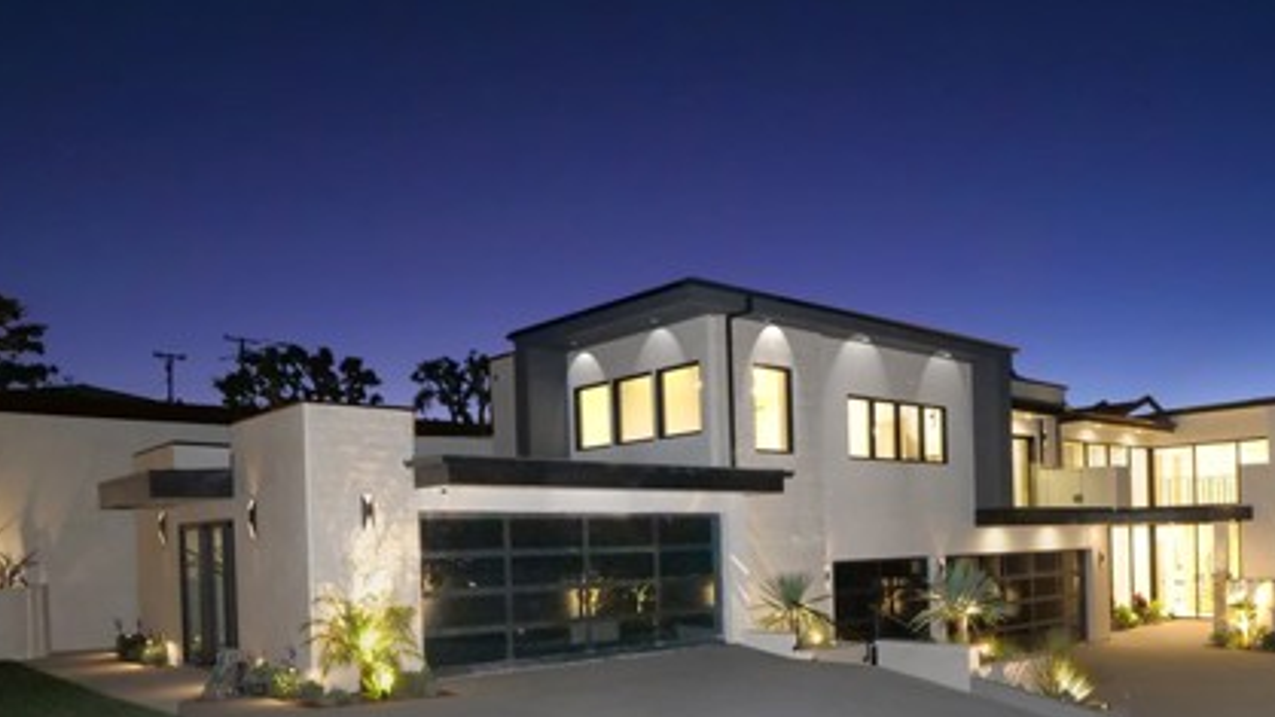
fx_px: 1014
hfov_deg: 61.8
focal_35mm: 30
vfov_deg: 37.8
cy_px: 552
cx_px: 906
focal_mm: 9
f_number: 8
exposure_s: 1/5
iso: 3200
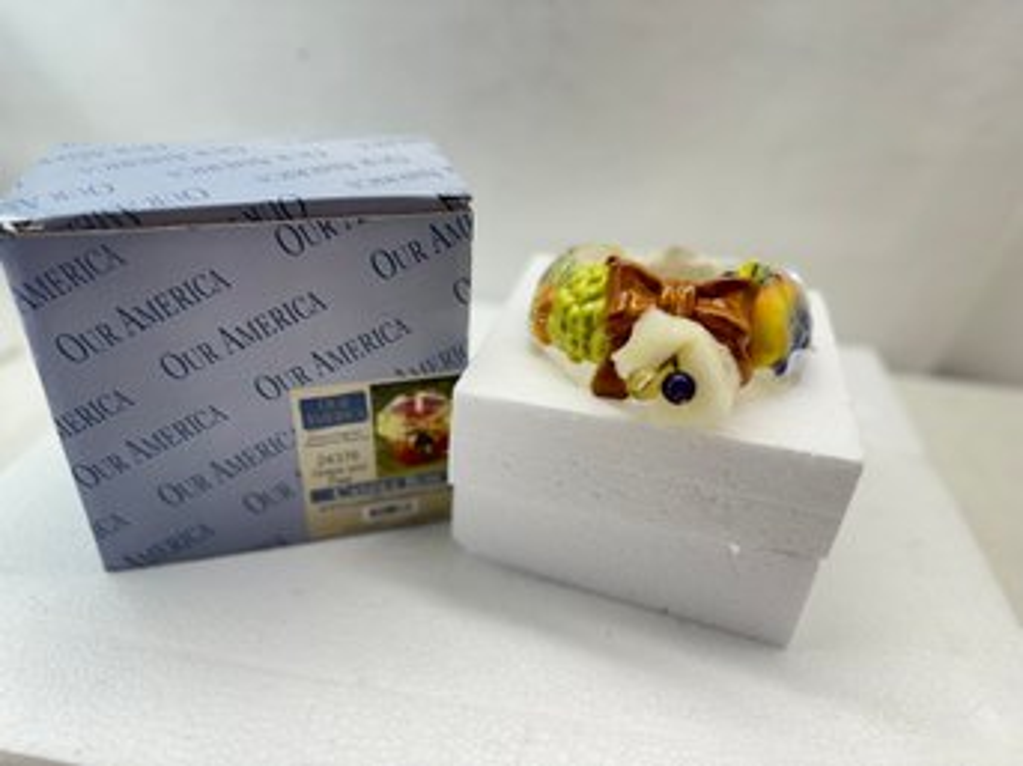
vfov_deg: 56.8
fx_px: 709
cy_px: 383
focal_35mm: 24
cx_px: 512
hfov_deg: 71.6
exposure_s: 1/352
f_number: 1.78
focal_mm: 6.76
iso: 80
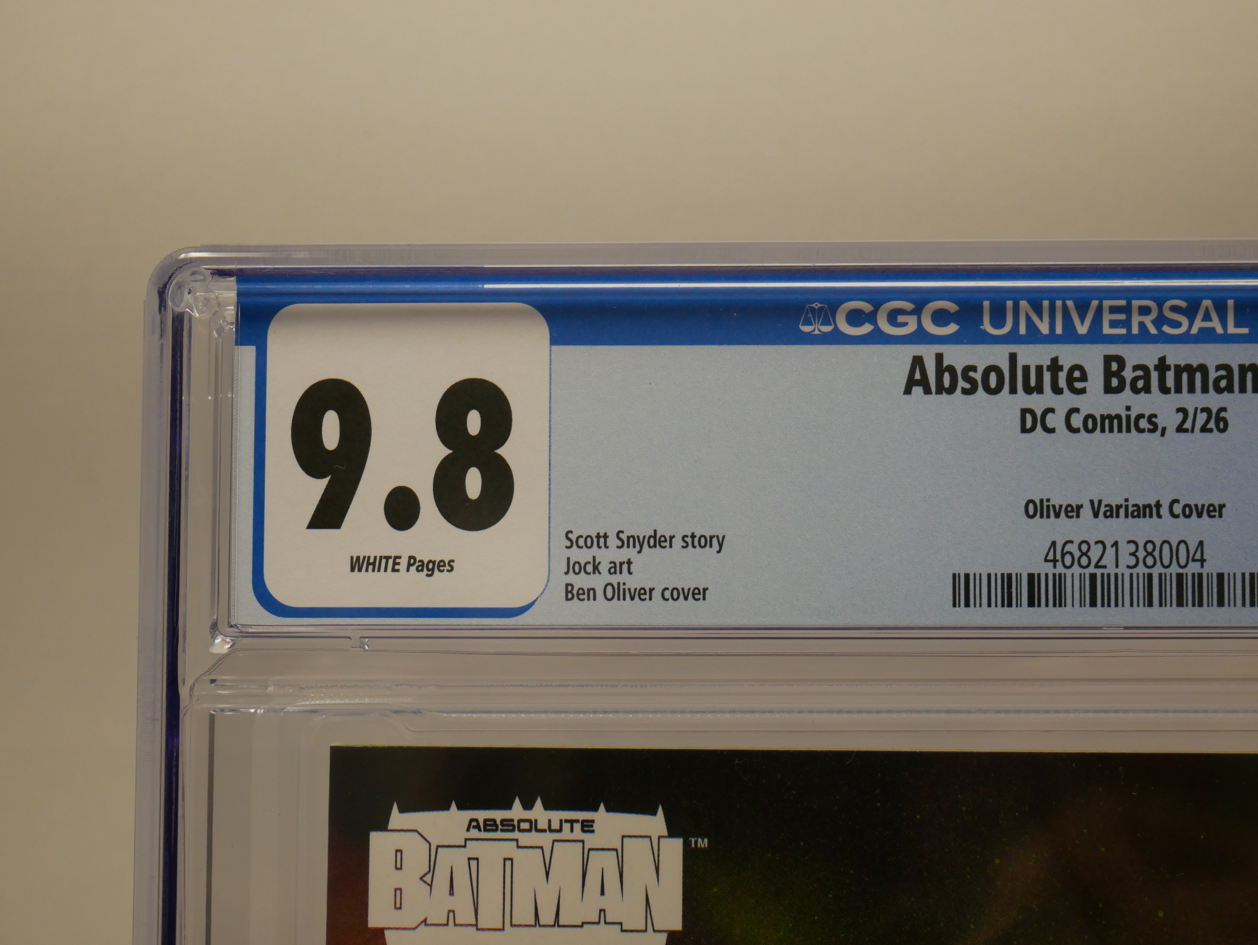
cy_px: 472
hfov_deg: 19.6
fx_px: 3636
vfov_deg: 14.8
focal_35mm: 100
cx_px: 629
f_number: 5.6
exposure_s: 1/125
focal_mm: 50
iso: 800
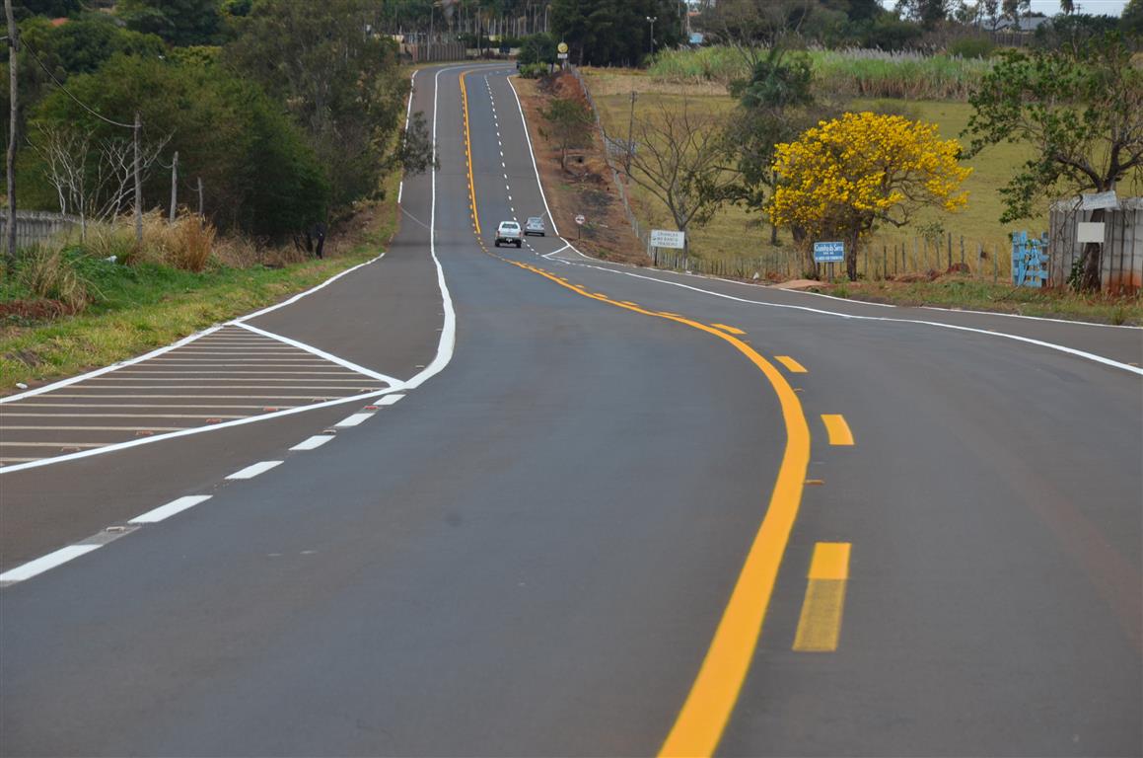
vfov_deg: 8.7
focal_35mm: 158
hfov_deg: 13.1
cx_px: 572
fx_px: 4991
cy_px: 379
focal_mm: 105
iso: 160
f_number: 8
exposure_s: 1/250
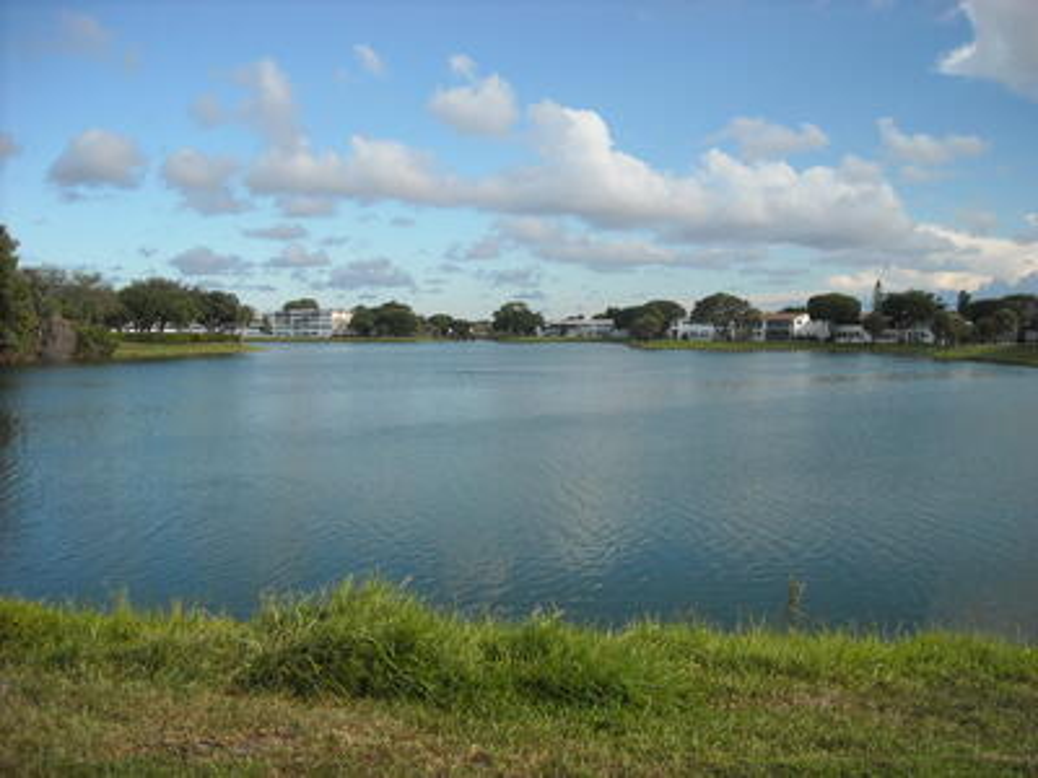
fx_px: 1050
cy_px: 389
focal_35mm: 35
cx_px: 519
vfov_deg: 40.7
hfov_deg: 52.6
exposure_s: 1/154
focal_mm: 5.7
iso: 64
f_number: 5.6
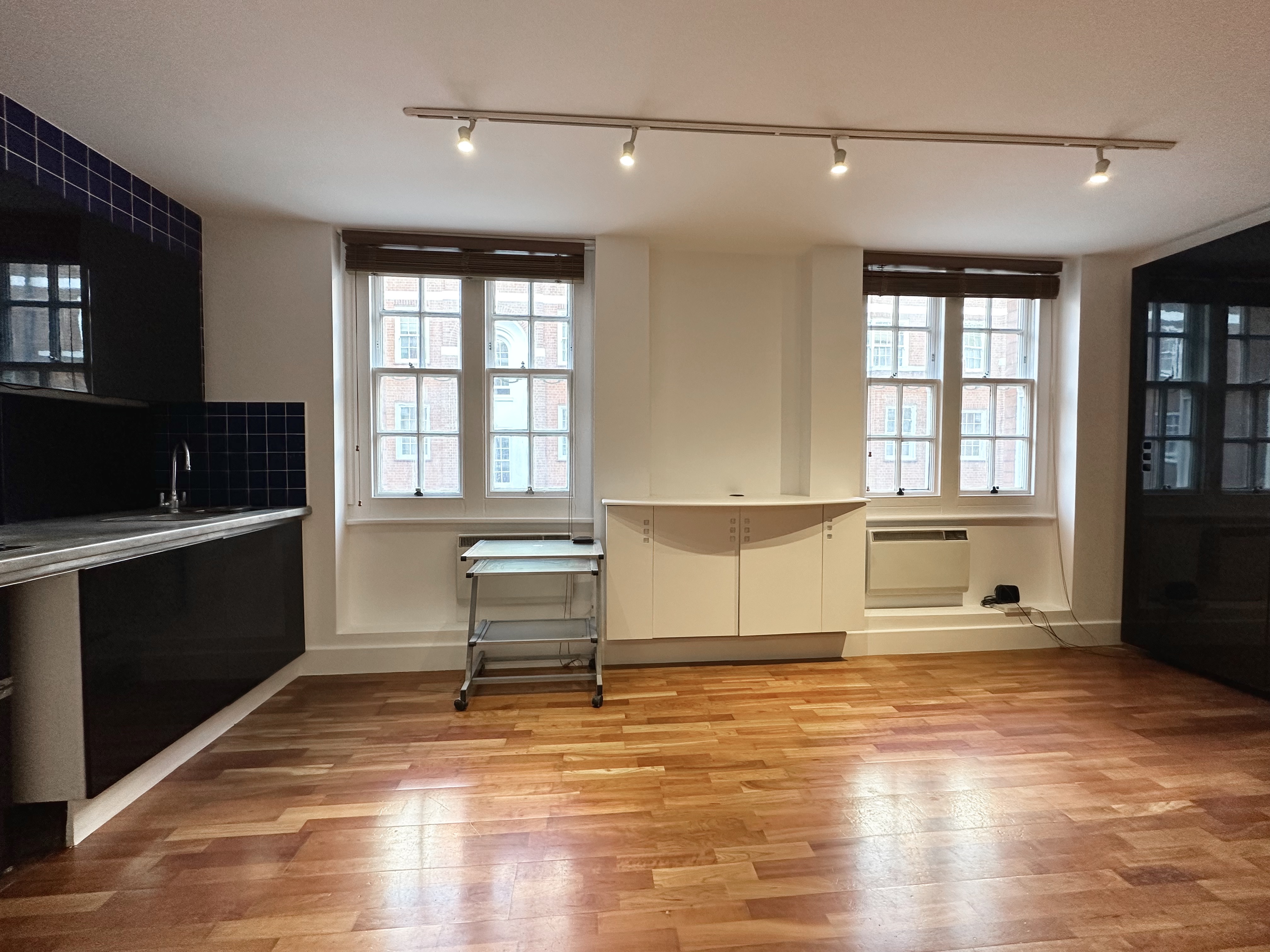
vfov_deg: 85.7
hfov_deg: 102.1
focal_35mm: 14
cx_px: 635
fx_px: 514
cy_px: 476
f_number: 2.2
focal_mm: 2.22
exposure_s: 1/50
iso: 160
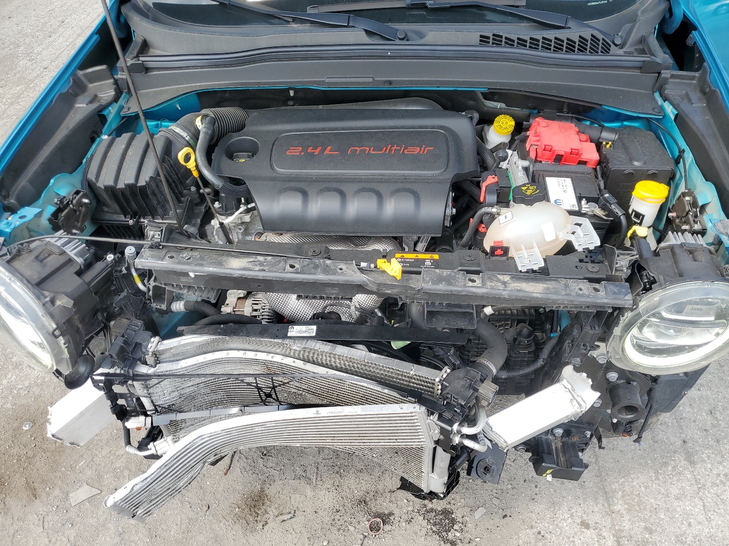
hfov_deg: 67.3
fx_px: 548
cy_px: 273
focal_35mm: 26
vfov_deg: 53.1
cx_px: 364
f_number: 1.5
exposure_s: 1/714
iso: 50
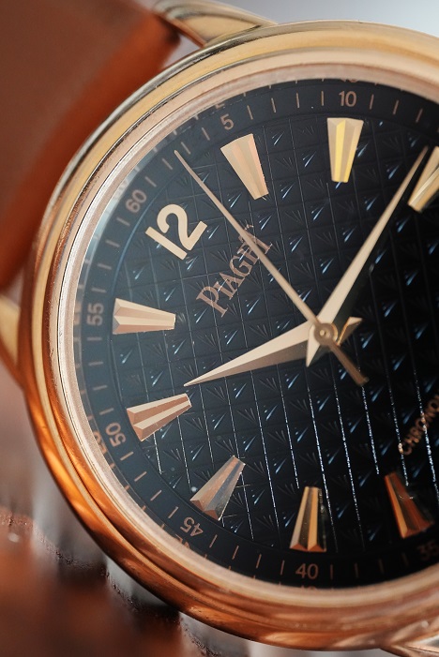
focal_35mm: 105
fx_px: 1919
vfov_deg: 19.4
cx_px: 220
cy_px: 328
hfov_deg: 13.1
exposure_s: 1/320
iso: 8000
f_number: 2.8
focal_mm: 105
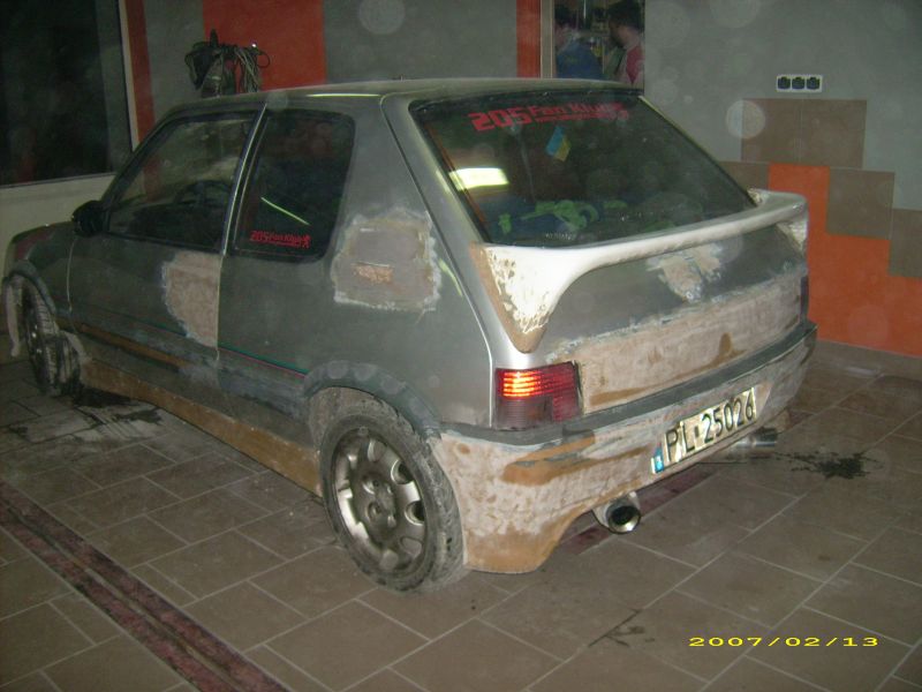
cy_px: 346
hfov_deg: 52.6
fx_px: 932
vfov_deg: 40.7
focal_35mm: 35
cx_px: 461
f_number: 2.8
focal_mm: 5.95
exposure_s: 1/60
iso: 100
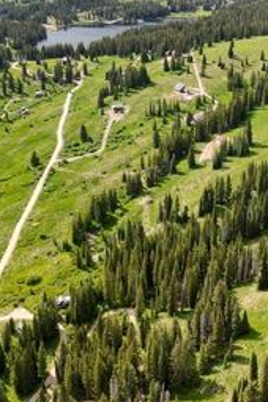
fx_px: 547
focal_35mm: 49
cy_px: 140
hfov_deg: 27.1
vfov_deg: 39.9
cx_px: 208
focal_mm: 6.72
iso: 130
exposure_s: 1/1000
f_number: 1.7
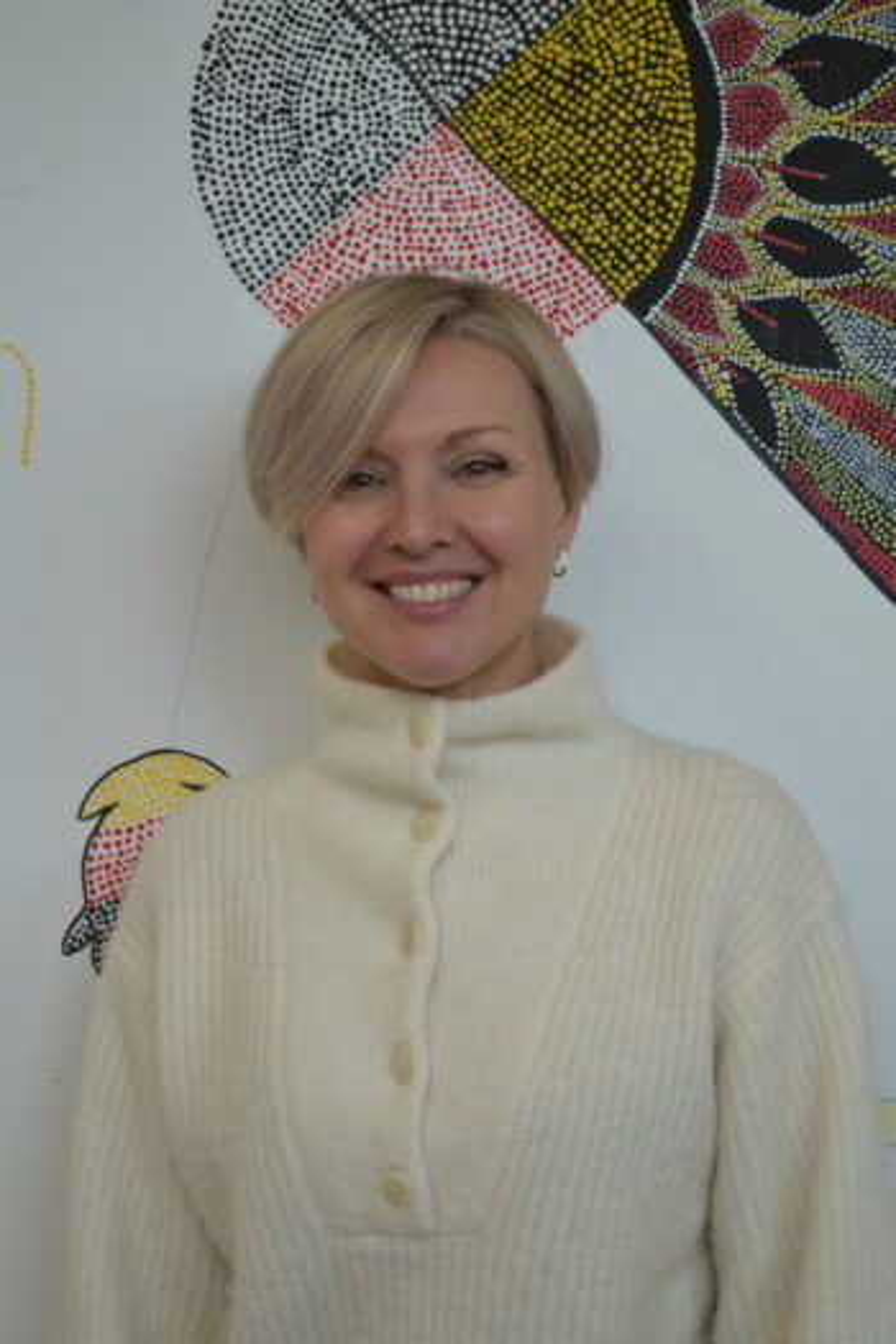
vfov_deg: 24.6
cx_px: 448
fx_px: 3080
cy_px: 672
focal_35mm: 82
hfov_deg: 16.6
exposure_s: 1/30
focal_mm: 55
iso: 220
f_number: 5.6
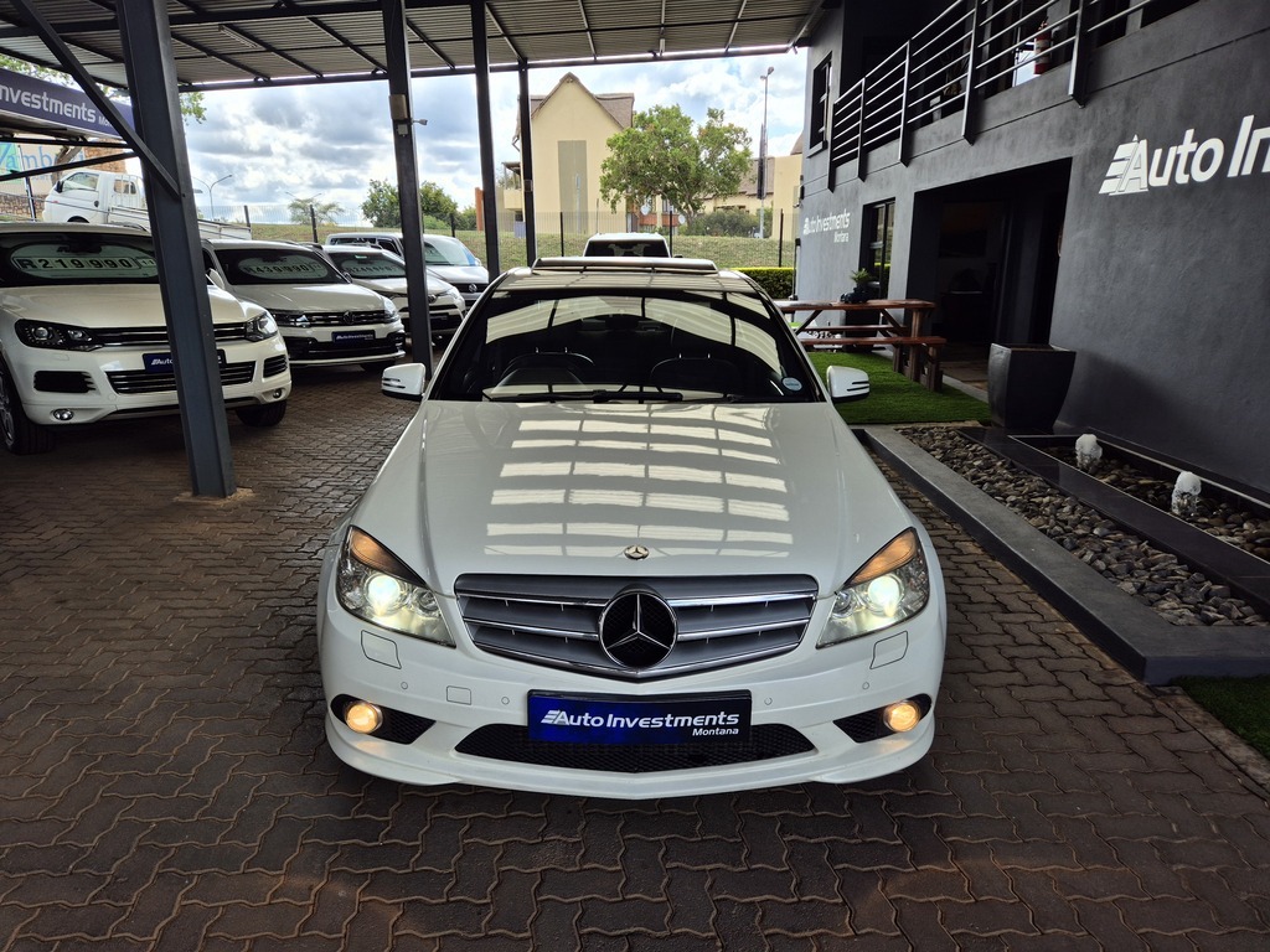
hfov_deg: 73.9
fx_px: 844
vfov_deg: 58.9
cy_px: 476
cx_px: 635
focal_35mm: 23
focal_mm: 5.4
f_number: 1.8
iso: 25
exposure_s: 1/680
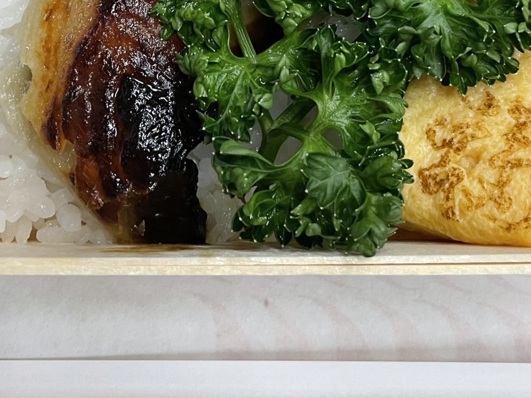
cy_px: -60
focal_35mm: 61
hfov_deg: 31.7
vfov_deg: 22.4
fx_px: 936
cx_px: 243
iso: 100
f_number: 1.6
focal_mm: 4.2
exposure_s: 1/60
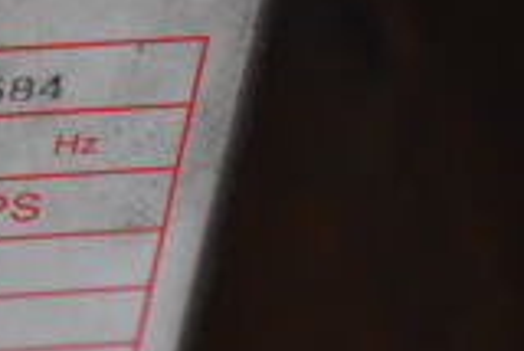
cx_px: -416
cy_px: 213
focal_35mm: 183
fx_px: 2666
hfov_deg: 10.6
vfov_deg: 7.5
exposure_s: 1/20
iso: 3200
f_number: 4.5
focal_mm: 32
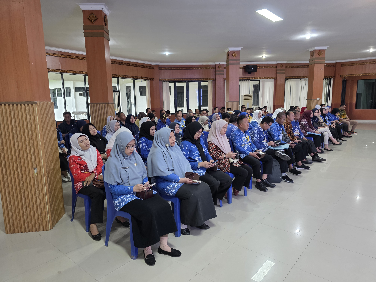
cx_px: 188
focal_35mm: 23
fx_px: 250
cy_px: 141
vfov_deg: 58.9
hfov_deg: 73.9
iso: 400
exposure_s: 1/100
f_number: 1.7
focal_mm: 6.3
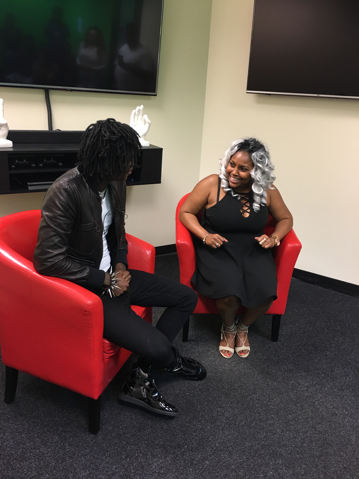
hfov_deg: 48.2
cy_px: 240
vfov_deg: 61.7
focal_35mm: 29
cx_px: 180
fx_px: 401
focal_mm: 4.15
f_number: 2.2
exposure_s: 1/15
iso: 40
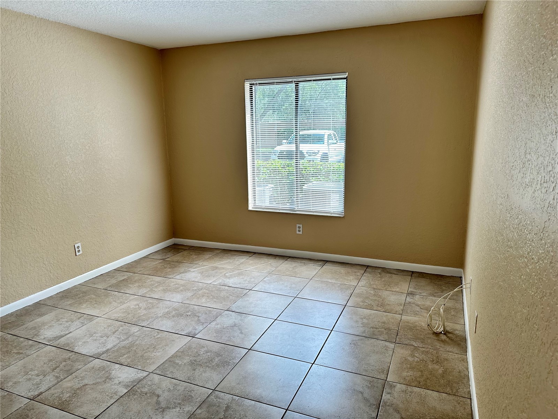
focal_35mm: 24
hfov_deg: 71.6
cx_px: 279
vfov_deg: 56.8
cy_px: 210
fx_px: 387
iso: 80
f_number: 1.78
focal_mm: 6.86
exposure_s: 1/351
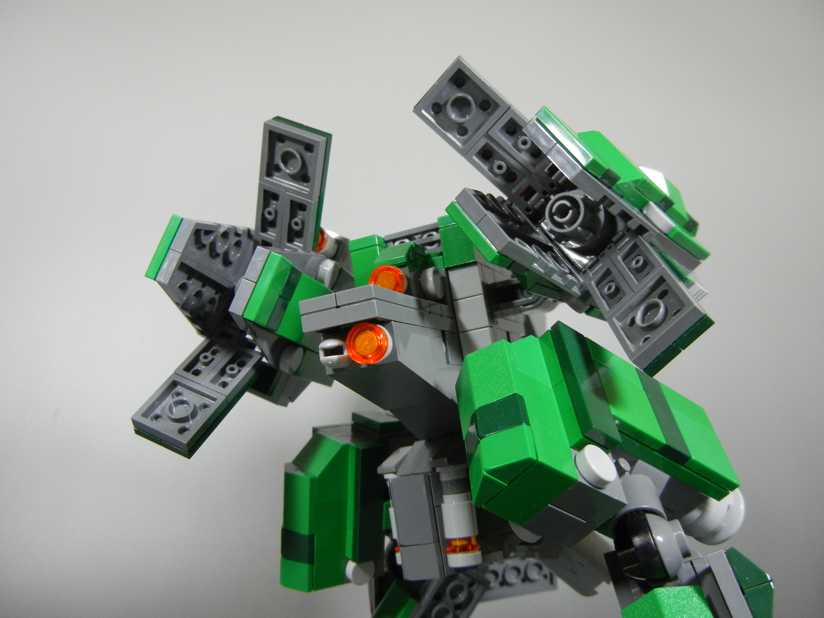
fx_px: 809
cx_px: 412
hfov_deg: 54.0
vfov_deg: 41.8
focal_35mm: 34
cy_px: 309
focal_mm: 6.2
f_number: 3.6
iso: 400
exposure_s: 1/43.1
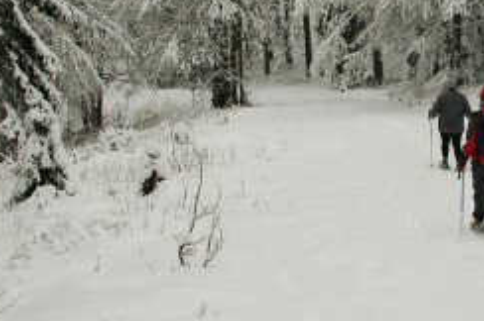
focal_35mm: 86
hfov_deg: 23.3
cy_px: 81
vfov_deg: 15.8
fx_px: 1155
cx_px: 403
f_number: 5
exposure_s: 1/80
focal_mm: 28
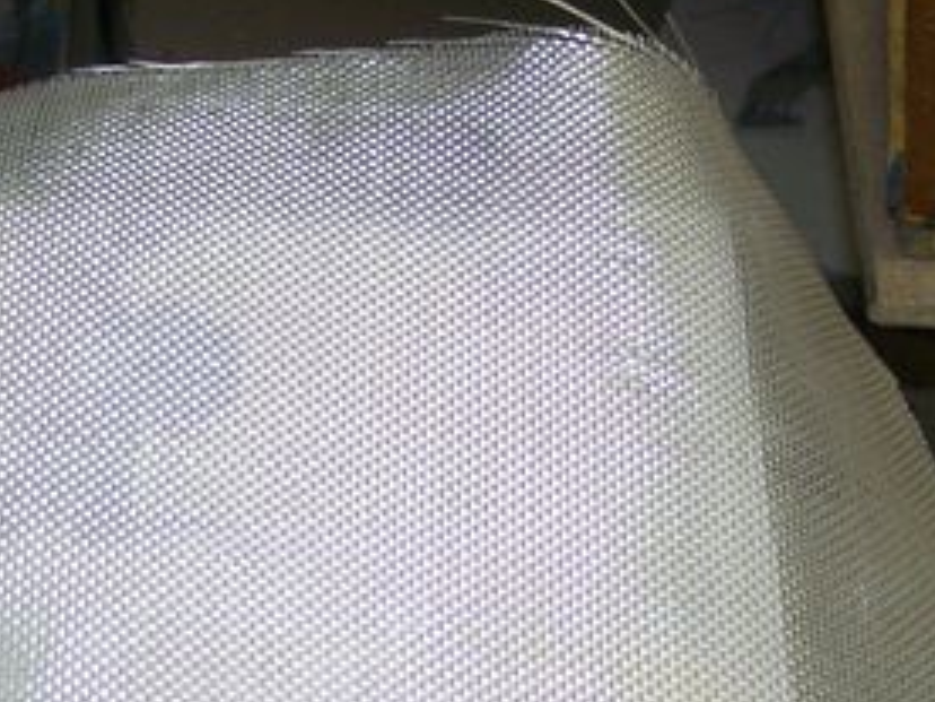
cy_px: 553
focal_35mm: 88
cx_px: 373
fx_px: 2377
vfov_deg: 16.7
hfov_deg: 22.2
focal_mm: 6.3
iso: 80
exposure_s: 1/60
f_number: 2.8
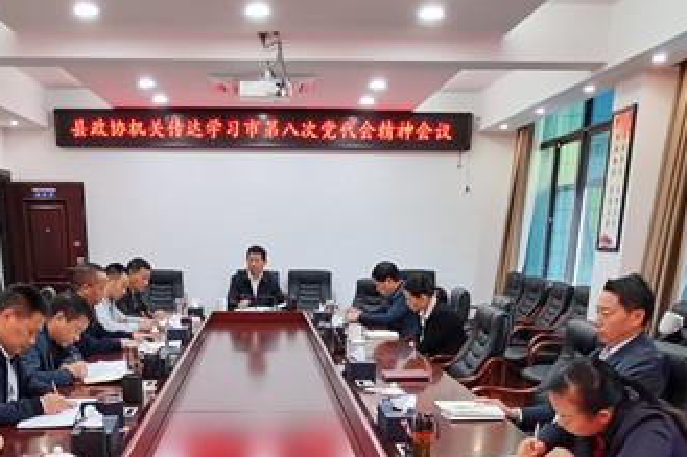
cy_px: 490
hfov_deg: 45.3
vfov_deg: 28.6
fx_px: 820
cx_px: 290
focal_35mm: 43
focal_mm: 2.2
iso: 320
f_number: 2.2
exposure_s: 1/33.3
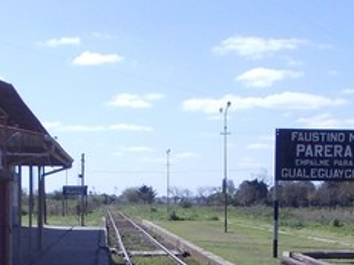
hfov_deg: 21.0
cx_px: 130
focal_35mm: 93
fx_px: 951
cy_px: 270
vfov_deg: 15.6
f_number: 5.4
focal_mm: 4
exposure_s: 1/400
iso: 80
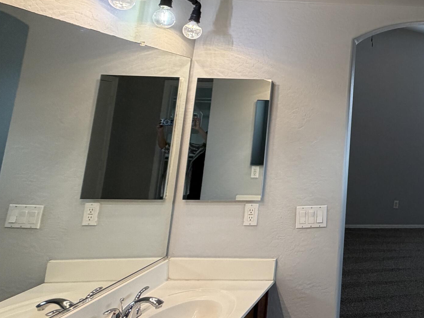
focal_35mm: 30
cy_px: 70
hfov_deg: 46.7
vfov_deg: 44.8
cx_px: 451
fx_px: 367
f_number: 2.2
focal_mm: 2.22
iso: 160
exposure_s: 1/120
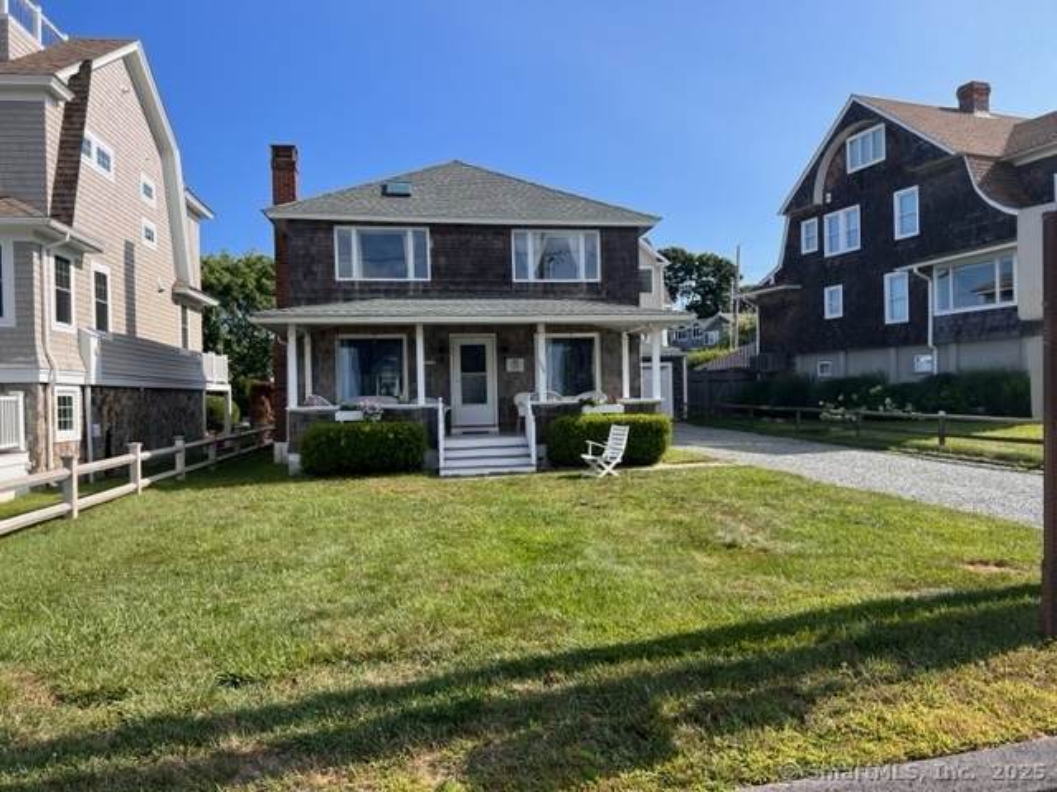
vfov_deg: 53.1
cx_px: 528
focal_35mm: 26
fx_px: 794
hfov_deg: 67.3
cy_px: 396
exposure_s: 1/3257
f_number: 1.5
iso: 50
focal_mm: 5.7
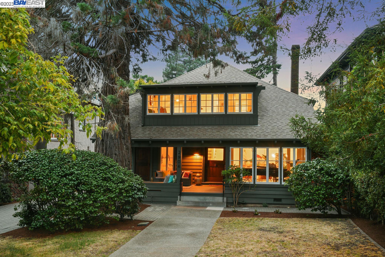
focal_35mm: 35
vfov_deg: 37.8
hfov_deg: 54.4
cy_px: 128
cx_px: 192
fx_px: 374
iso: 400
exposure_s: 3
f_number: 18
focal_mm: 35
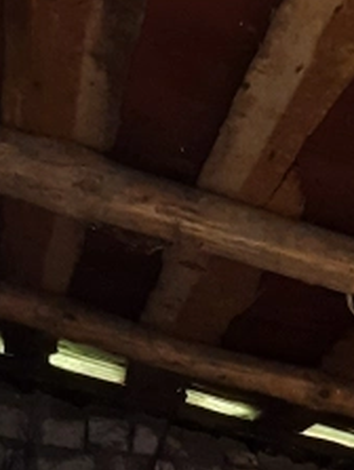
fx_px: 1577
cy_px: 1005
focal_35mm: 116
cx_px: 388
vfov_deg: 13.8
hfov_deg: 12.6
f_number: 1.8
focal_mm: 5.23
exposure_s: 1/50
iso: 400
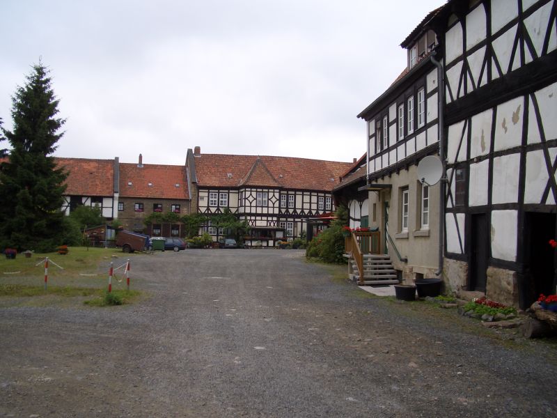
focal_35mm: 35
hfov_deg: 52.6
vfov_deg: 40.7
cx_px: 278
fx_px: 563
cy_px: 209
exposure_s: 1/200
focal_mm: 5.8
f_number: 4.3
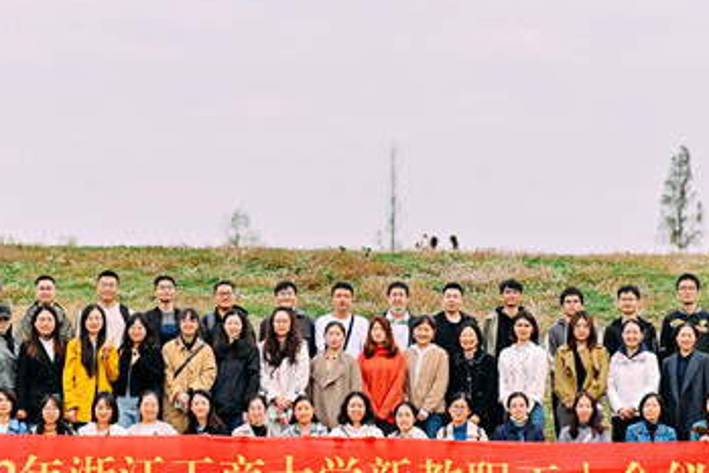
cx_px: 321
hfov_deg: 14.0
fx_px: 2876
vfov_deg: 9.4
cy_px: 262
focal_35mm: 146
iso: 500
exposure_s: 1/6400
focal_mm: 85
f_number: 1.8
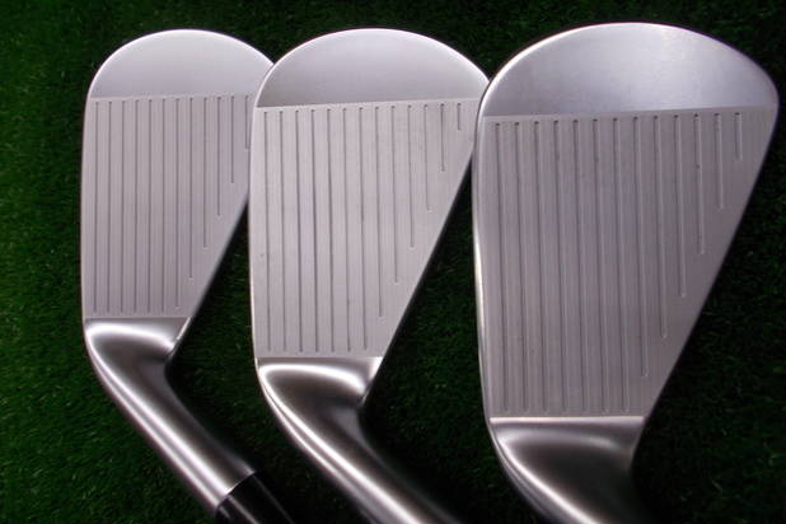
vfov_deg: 46.3
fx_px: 611
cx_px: 397
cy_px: 224
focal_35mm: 28
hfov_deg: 65.5
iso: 80
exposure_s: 1/25
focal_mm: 4.6
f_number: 3.2
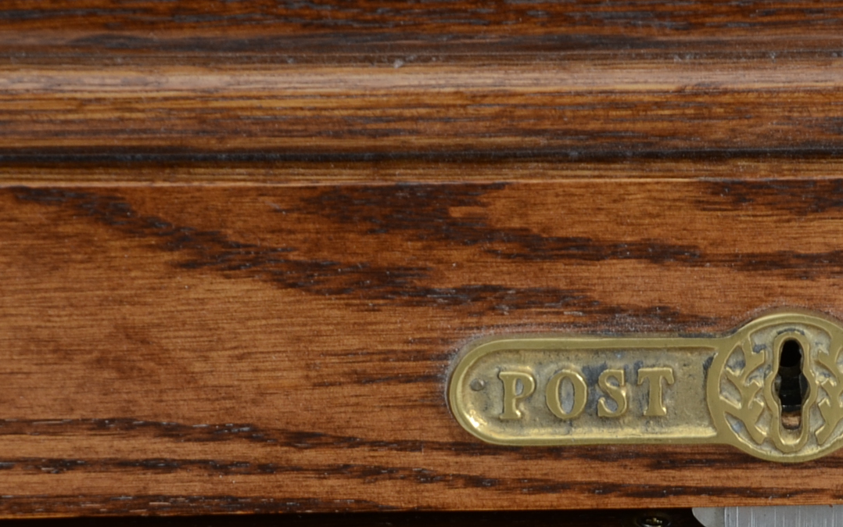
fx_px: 8413
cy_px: 544
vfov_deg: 3.6
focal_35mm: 366
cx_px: 824
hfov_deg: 5.7
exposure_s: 1/80
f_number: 8
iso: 160
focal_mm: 105
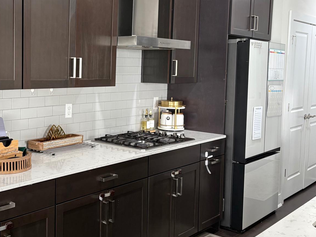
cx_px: 67
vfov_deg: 31.4
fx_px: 420
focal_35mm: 46
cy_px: 92
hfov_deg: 39.7
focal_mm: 5.96
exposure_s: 1/60
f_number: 1.6
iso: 160
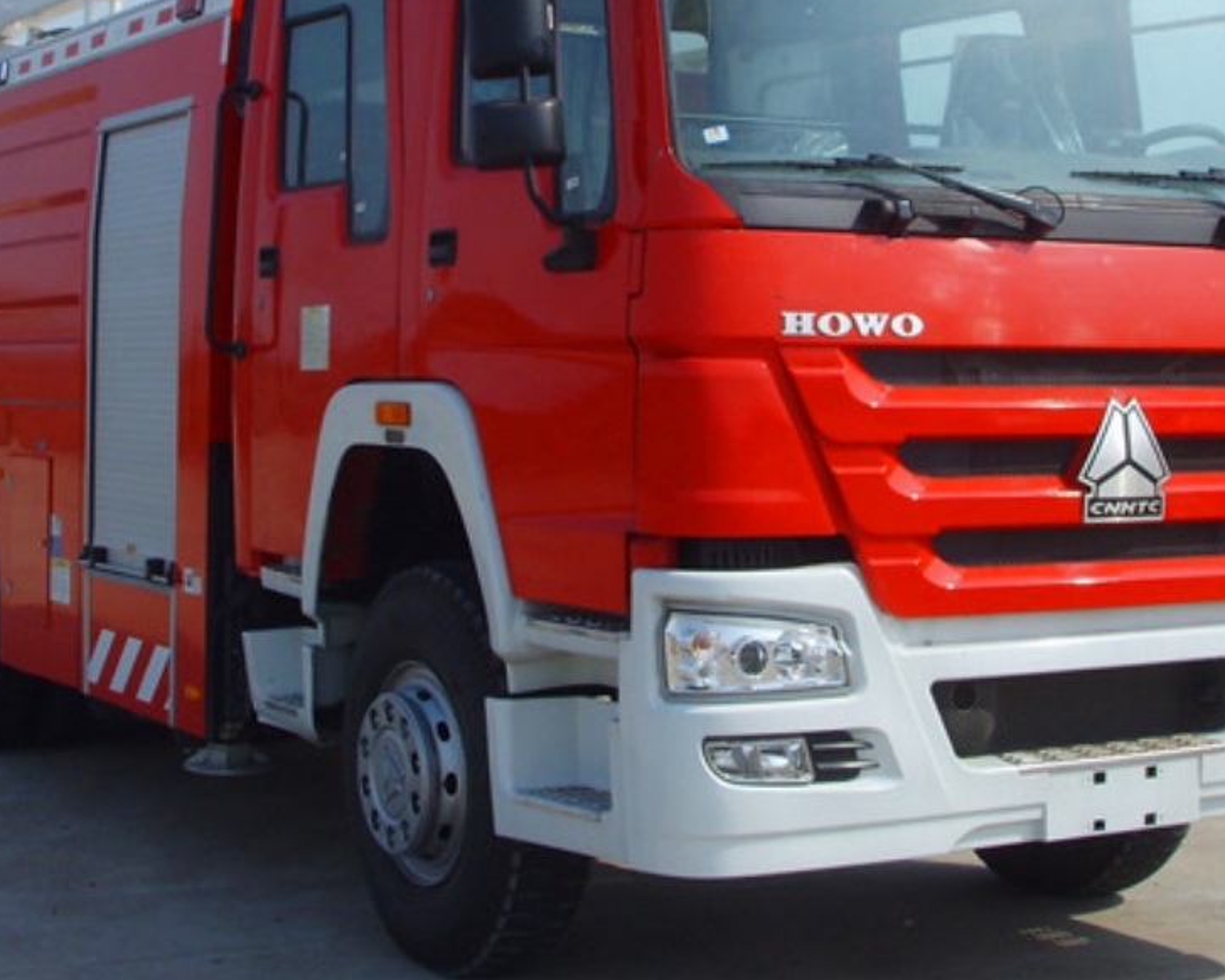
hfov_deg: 28.3
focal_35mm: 67
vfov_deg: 22.7
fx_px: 2430
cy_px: 281
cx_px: 622
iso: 50
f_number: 6.3
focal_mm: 6.6
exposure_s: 1/350
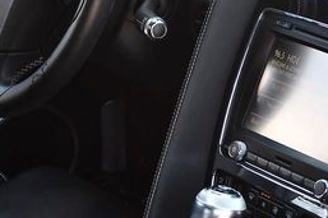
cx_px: 222
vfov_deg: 8.0
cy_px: 43
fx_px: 1566
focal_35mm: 172
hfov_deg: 11.9
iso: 640
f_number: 5
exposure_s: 1/500
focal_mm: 46
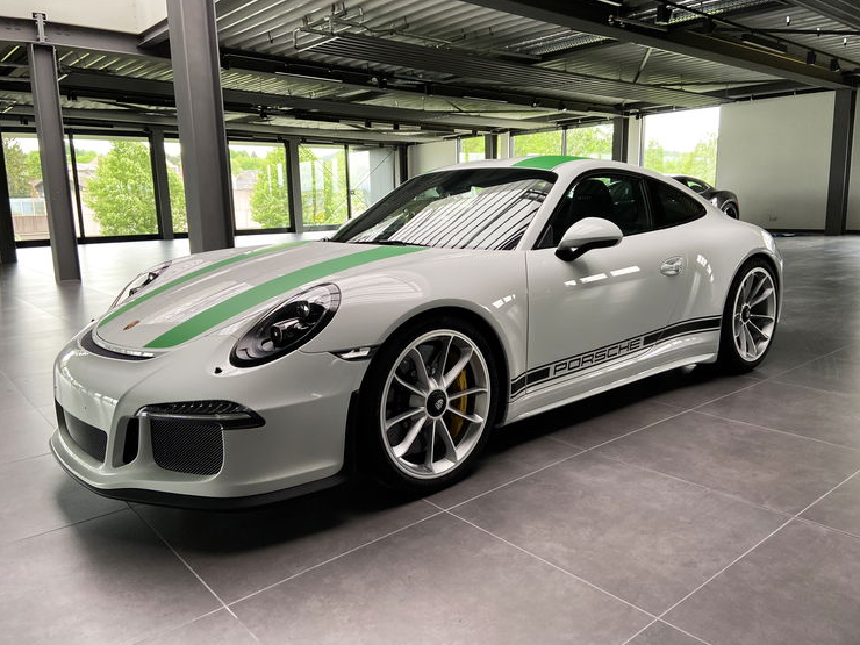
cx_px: 415
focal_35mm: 27
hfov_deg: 65.3
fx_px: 671
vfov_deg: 51.4
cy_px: 323
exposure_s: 1/120
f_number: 1.8
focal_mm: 4.25
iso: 125
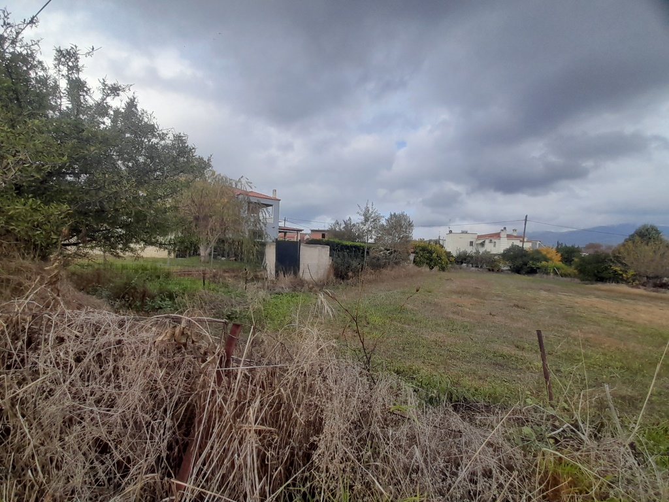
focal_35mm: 13
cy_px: 251
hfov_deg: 106.2
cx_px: 334
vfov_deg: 89.9
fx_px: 251
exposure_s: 1/681
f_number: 2.2
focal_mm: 1.13
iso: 40
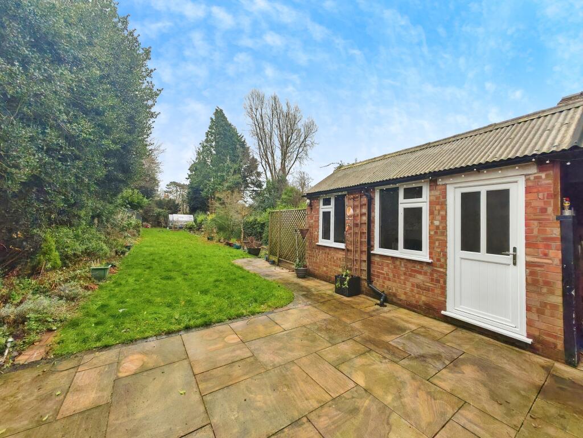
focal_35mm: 13
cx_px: 292
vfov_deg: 90.0
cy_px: 219
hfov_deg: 106.2
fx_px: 219
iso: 64
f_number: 2
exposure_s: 1/100
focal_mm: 1.82
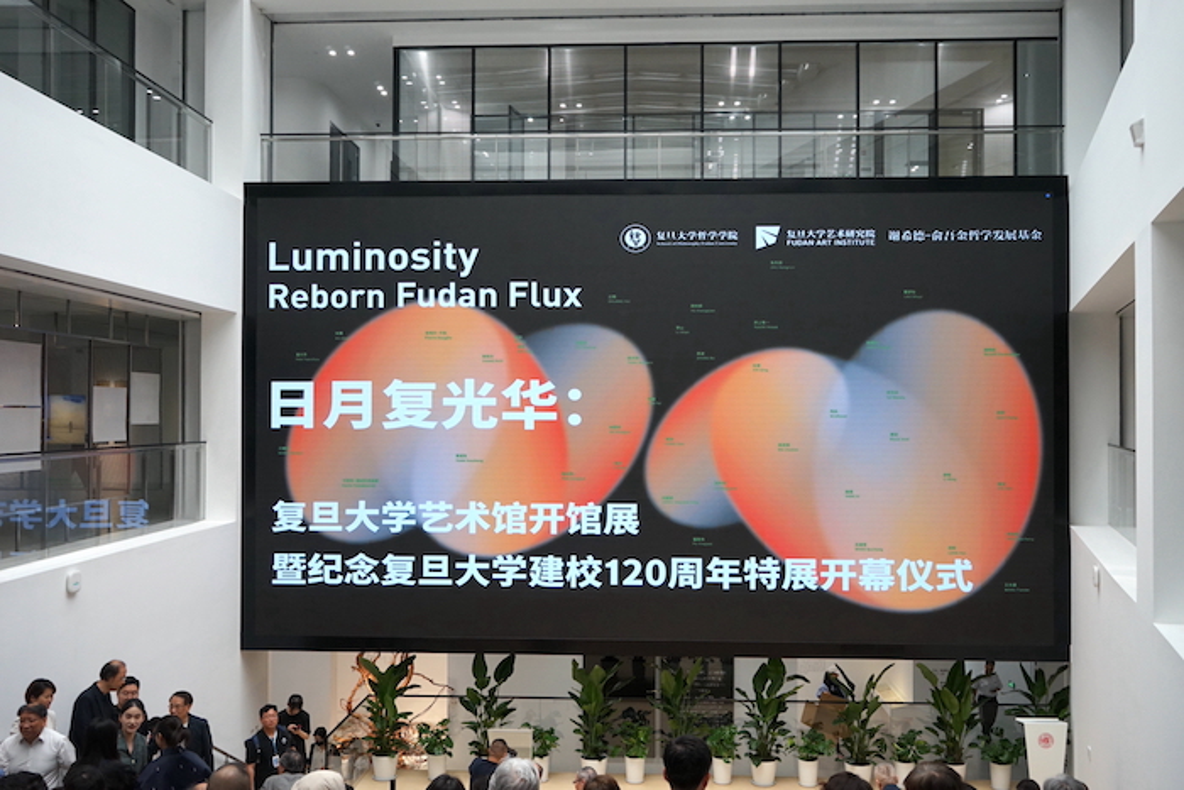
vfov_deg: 41.1
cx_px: 592
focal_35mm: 32
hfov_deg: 58.7
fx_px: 1053
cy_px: 395
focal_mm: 32
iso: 1000
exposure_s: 1/160
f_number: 6.3
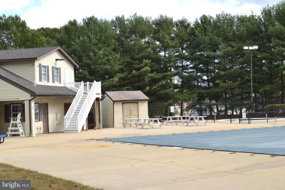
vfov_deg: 22.6
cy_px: 95
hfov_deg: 33.4
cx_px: 142
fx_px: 475
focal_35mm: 60
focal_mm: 40
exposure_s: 1/200
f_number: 7.1
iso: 100
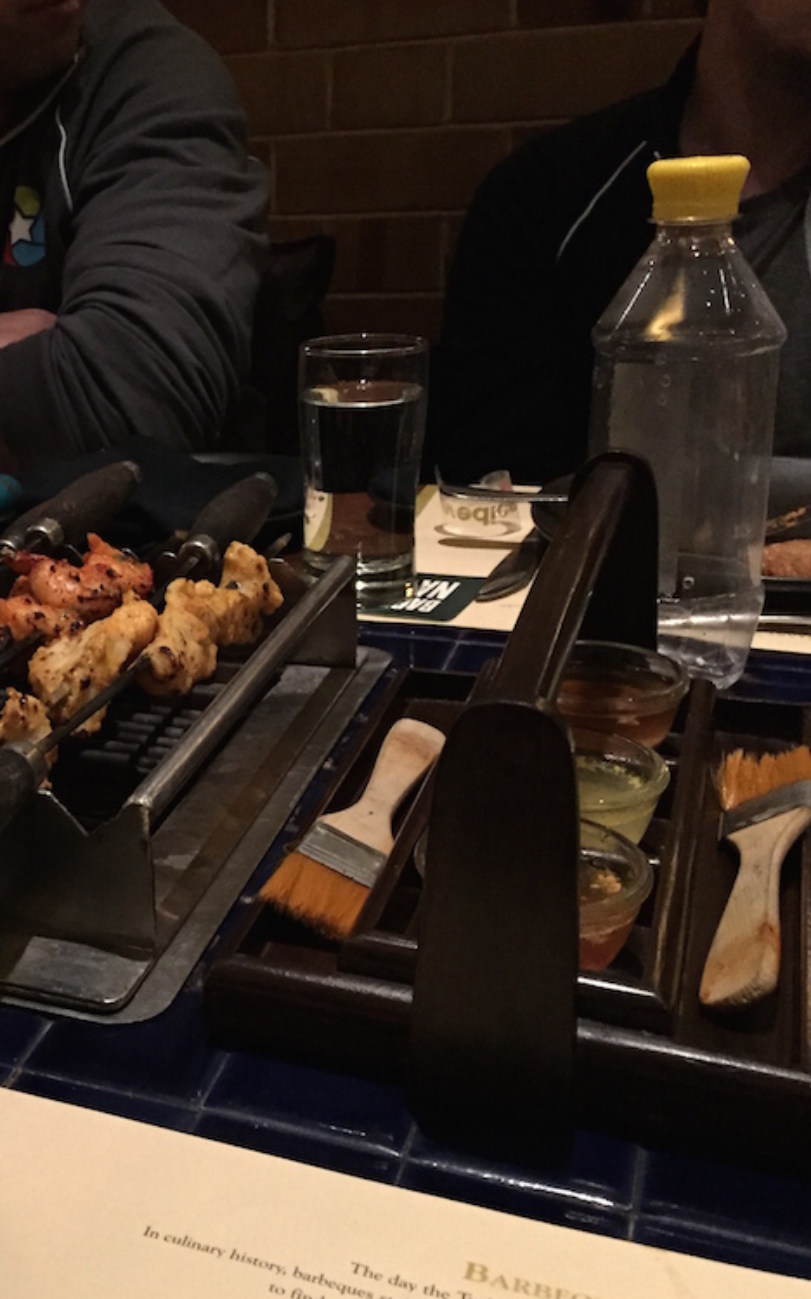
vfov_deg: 47.2
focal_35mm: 42
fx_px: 1486
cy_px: 652
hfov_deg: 28.9
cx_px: 28
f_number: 2.2
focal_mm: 4.15
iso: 400
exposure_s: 1/15
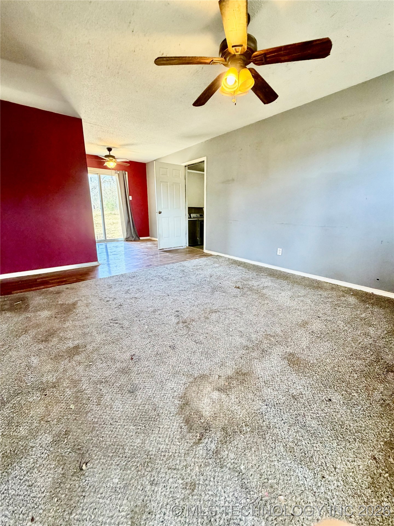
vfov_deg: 102.1
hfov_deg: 85.7
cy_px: 263
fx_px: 212
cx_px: 197
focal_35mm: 14
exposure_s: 1/60
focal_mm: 2.22
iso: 400
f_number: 2.2
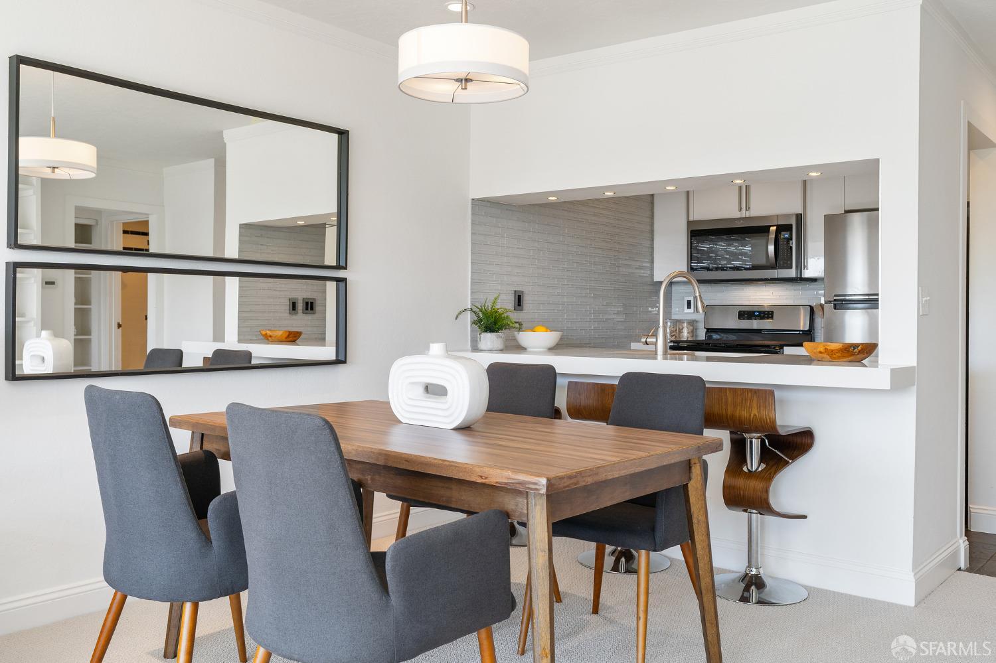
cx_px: 498
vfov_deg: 42.3
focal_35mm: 31
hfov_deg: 60.3
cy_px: 332
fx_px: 857
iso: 200
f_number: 8
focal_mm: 31
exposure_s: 1/15
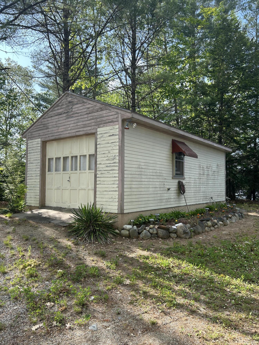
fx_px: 259
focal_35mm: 26
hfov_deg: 53.1
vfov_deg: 67.3
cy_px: 172
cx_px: 130
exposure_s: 1/1000
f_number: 1.5
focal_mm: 5.7
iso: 50
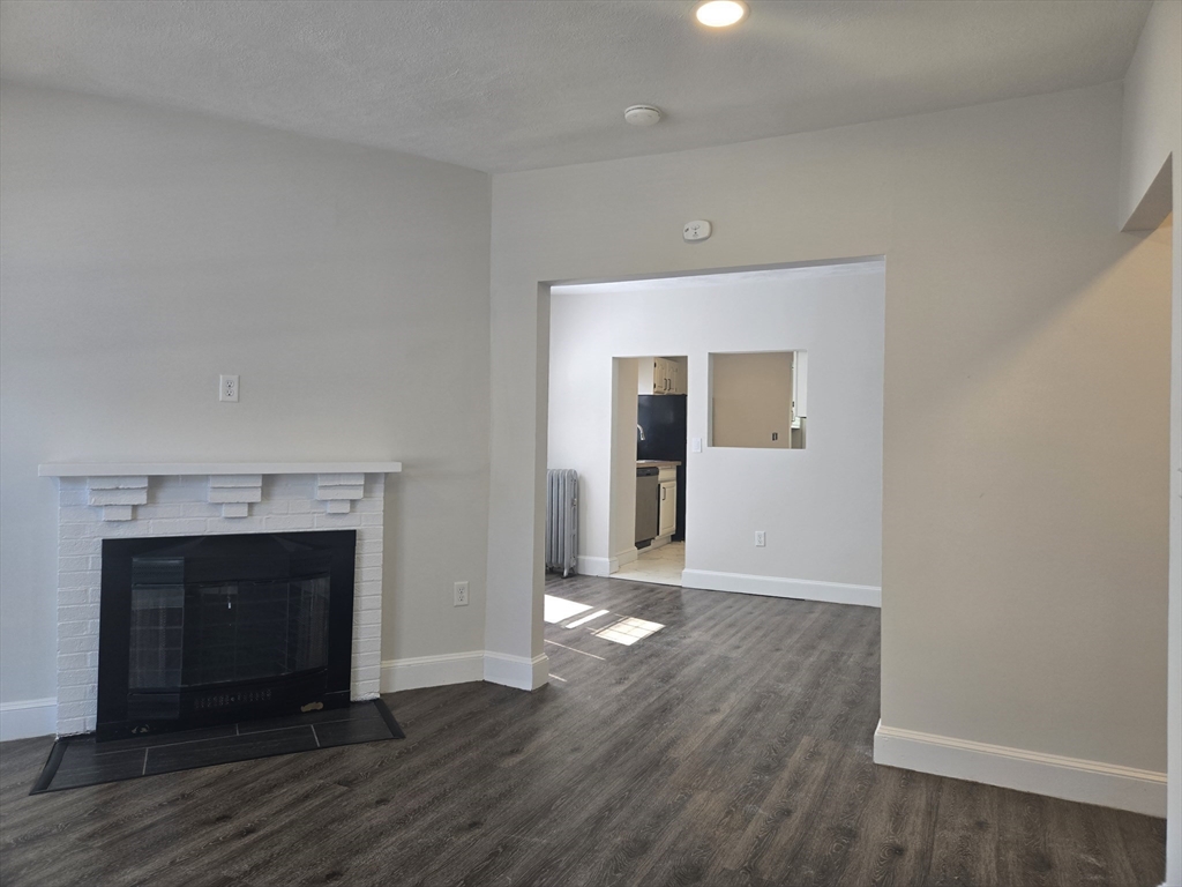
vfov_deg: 58.9
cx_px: 591
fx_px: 785
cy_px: 444
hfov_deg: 73.9
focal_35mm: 23
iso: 80
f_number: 1.8
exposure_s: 1/120
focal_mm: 5.4
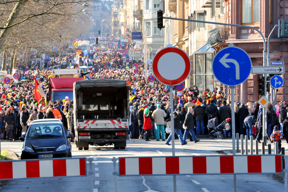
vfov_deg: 6.9
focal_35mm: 200
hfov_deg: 10.3
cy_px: 96
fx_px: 1600
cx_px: 144
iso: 640
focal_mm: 200
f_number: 10
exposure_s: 1/200
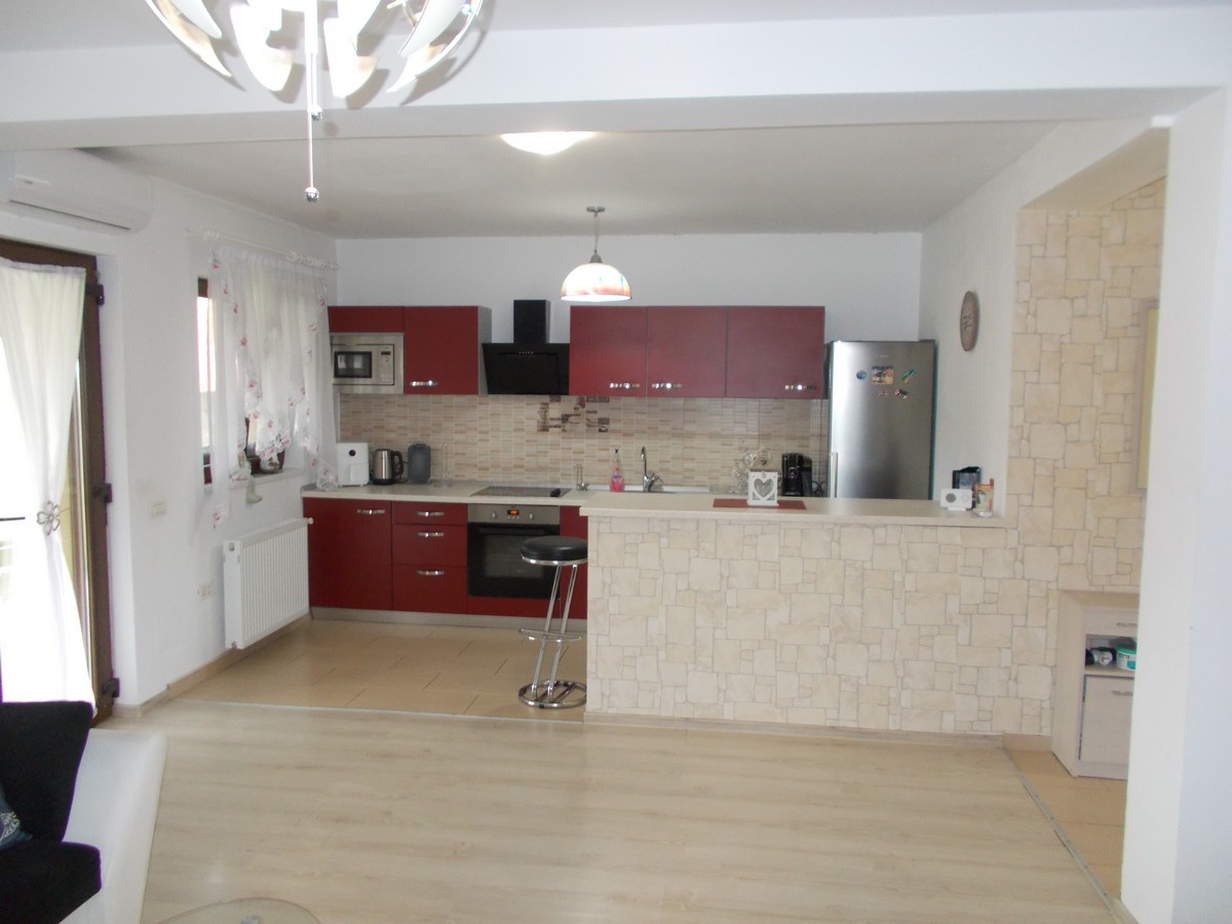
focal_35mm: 26
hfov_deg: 67.3
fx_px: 925
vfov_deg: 53.1
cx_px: 616
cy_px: 462
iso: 250
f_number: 3.2
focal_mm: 4.6
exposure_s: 1/25
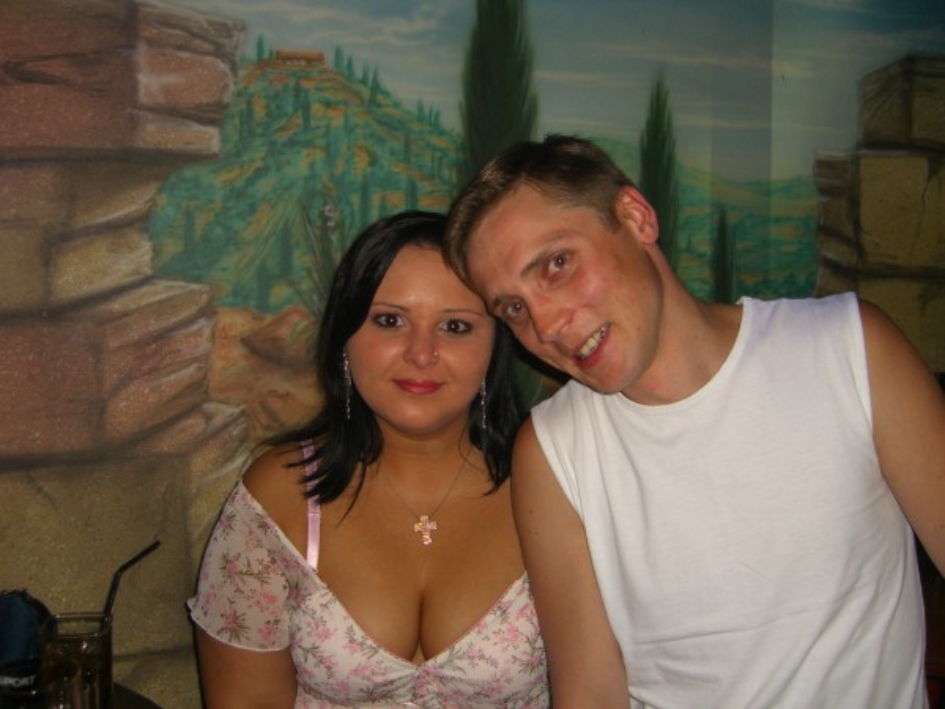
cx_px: 472
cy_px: 354
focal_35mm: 38
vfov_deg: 37.7
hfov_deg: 49.0
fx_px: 1037
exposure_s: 1/60
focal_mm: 7.9
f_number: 2.8
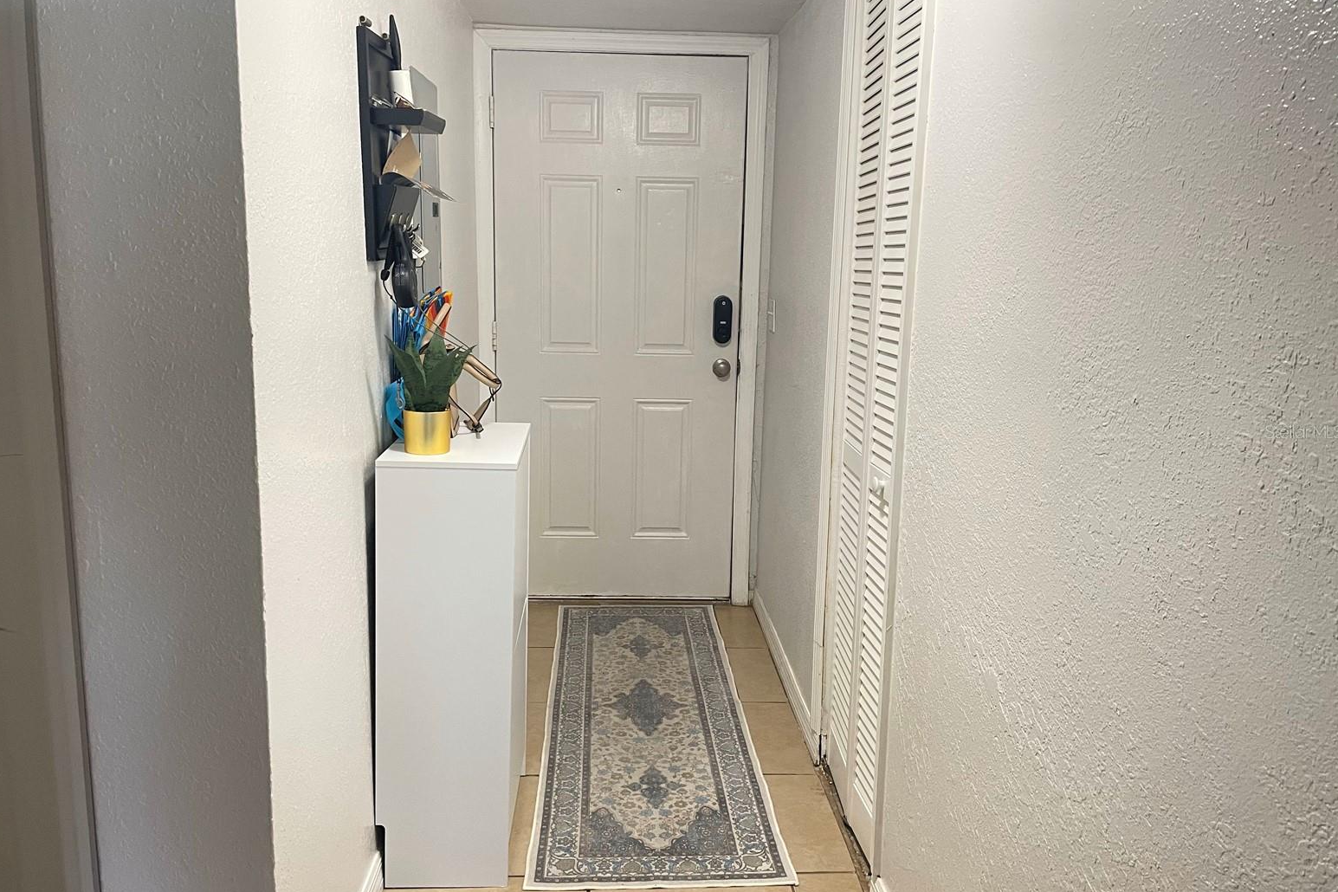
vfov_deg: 46.4
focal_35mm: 28
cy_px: 431
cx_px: 654
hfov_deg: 65.5
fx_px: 1041
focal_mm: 4.2
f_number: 1.6
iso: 200
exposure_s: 1/60
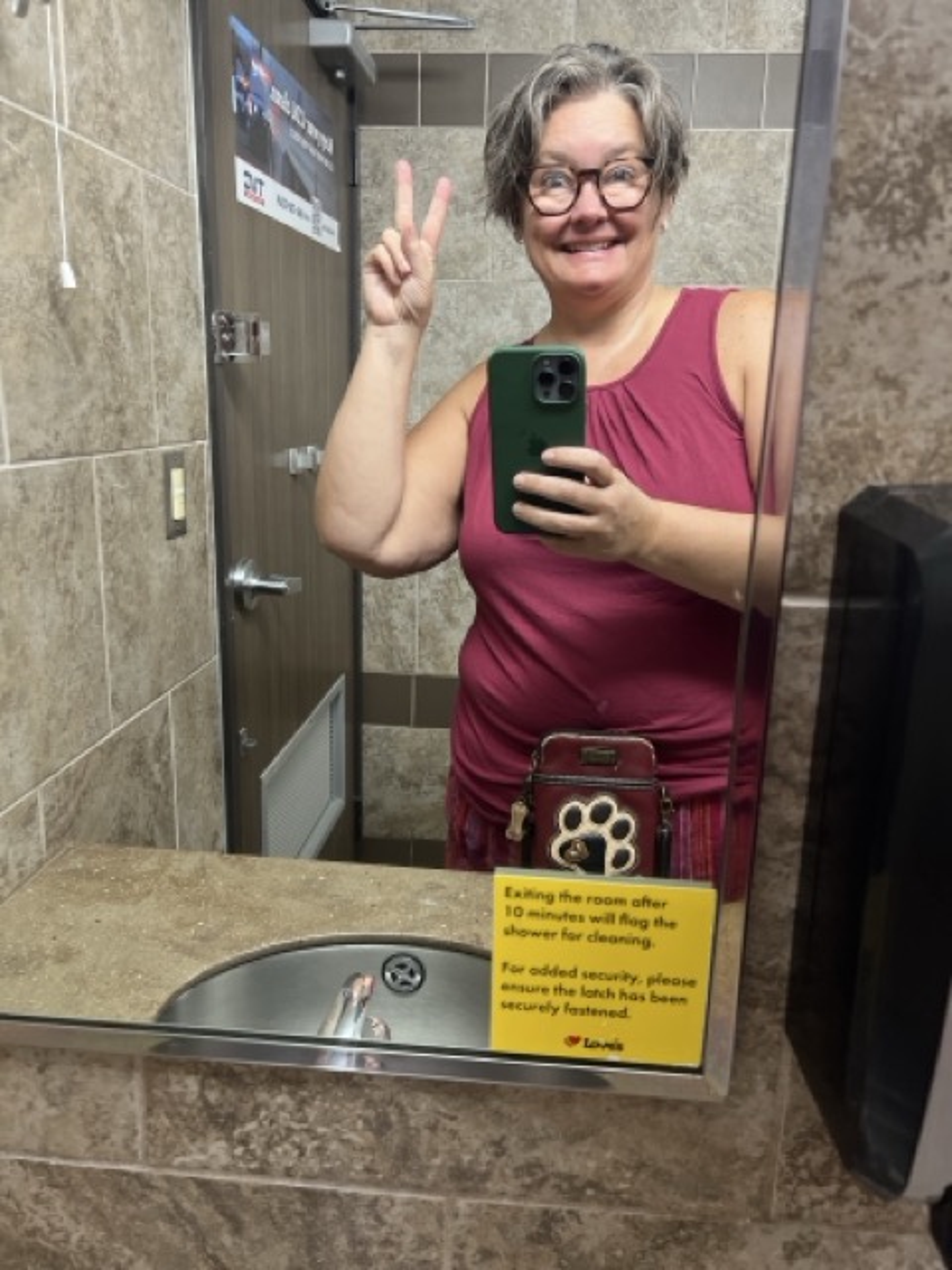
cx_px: 476
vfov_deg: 67.3
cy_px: 635
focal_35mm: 26
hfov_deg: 53.1
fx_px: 953
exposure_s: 1/100
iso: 100
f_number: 1.5
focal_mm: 5.7
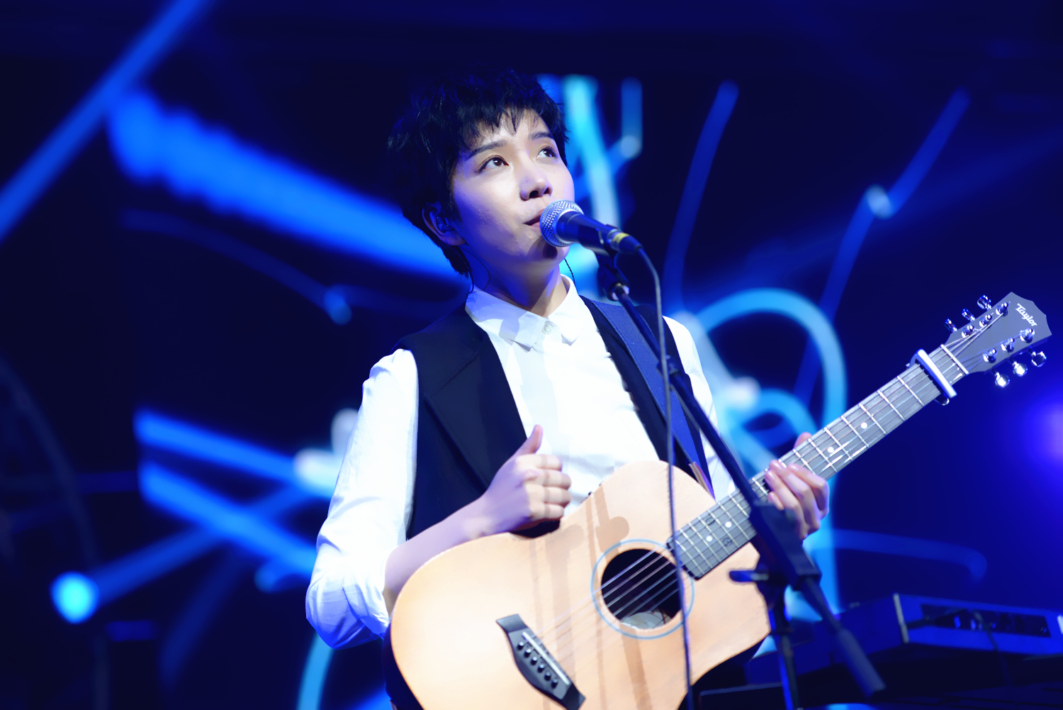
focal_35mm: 120
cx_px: 532
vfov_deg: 11.4
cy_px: 355
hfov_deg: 17.1
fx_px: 3544
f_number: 2.8
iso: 250
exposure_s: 1/400
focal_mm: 120
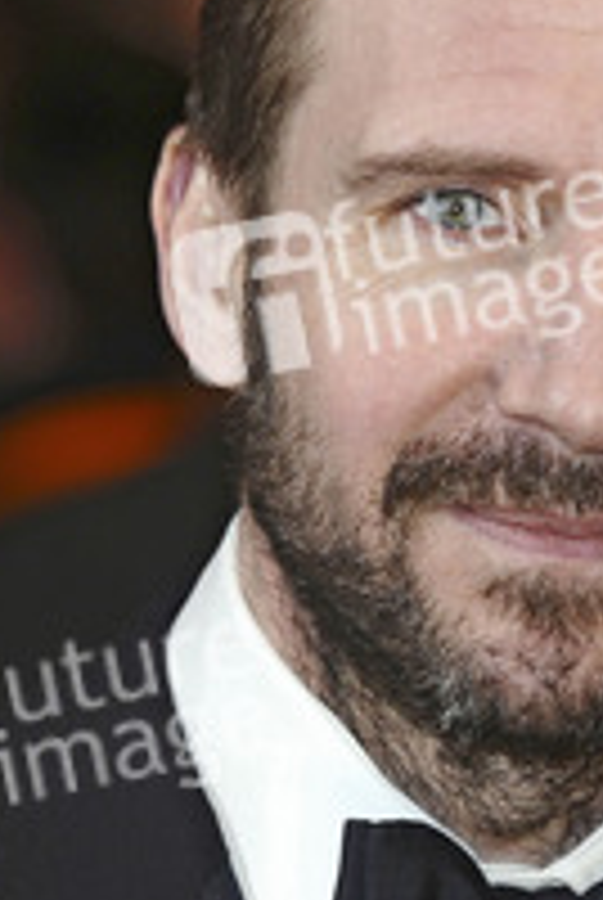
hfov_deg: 3.4
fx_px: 10115
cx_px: 533
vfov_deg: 5.1
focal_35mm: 404
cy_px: 504
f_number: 4.5
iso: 320
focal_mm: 135
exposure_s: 1/200
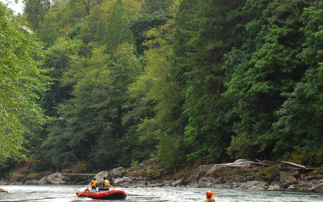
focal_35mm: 109
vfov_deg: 12.0
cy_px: 110
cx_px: 105
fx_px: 959
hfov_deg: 19.0
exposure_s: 1/250
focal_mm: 48
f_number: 5
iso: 250
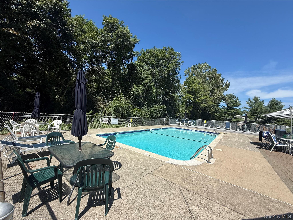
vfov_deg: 85.7
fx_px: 119
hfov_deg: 102.1
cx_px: 146
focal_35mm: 14
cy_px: 110
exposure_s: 1/2024
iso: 50
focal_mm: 2.22
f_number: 2.2
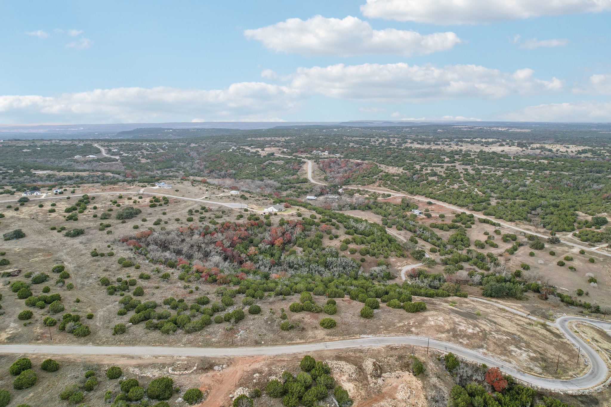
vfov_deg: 57.2
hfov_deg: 78.6
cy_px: 204
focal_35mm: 22
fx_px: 373
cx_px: 306
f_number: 2.8
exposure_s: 1/60
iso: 100
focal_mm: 8.4
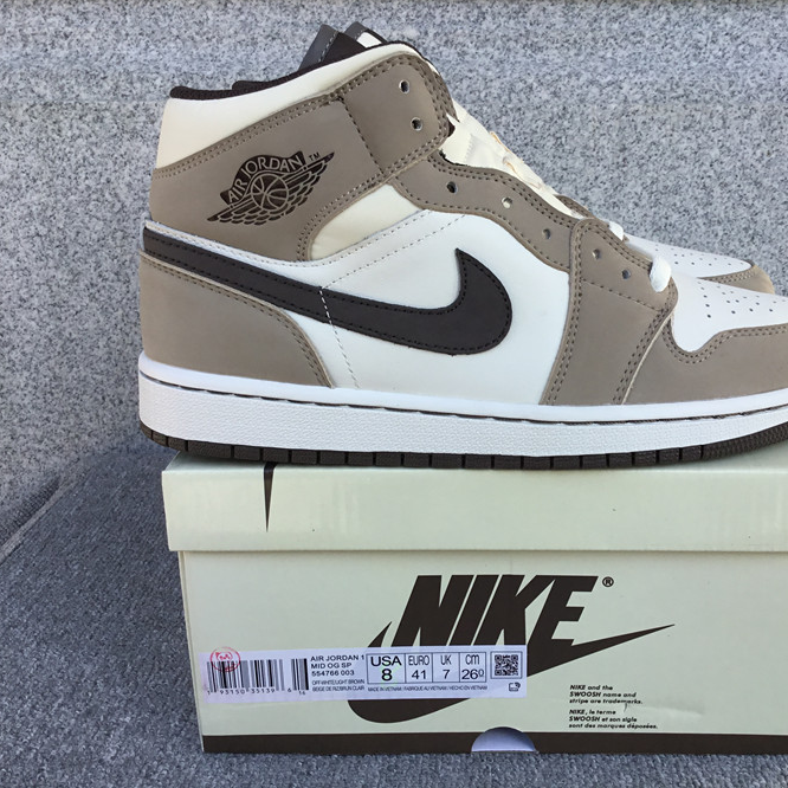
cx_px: 487
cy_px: 392
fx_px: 953
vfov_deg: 44.9
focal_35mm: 37
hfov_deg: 44.6
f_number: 2.4
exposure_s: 1/503
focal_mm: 3.3
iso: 25
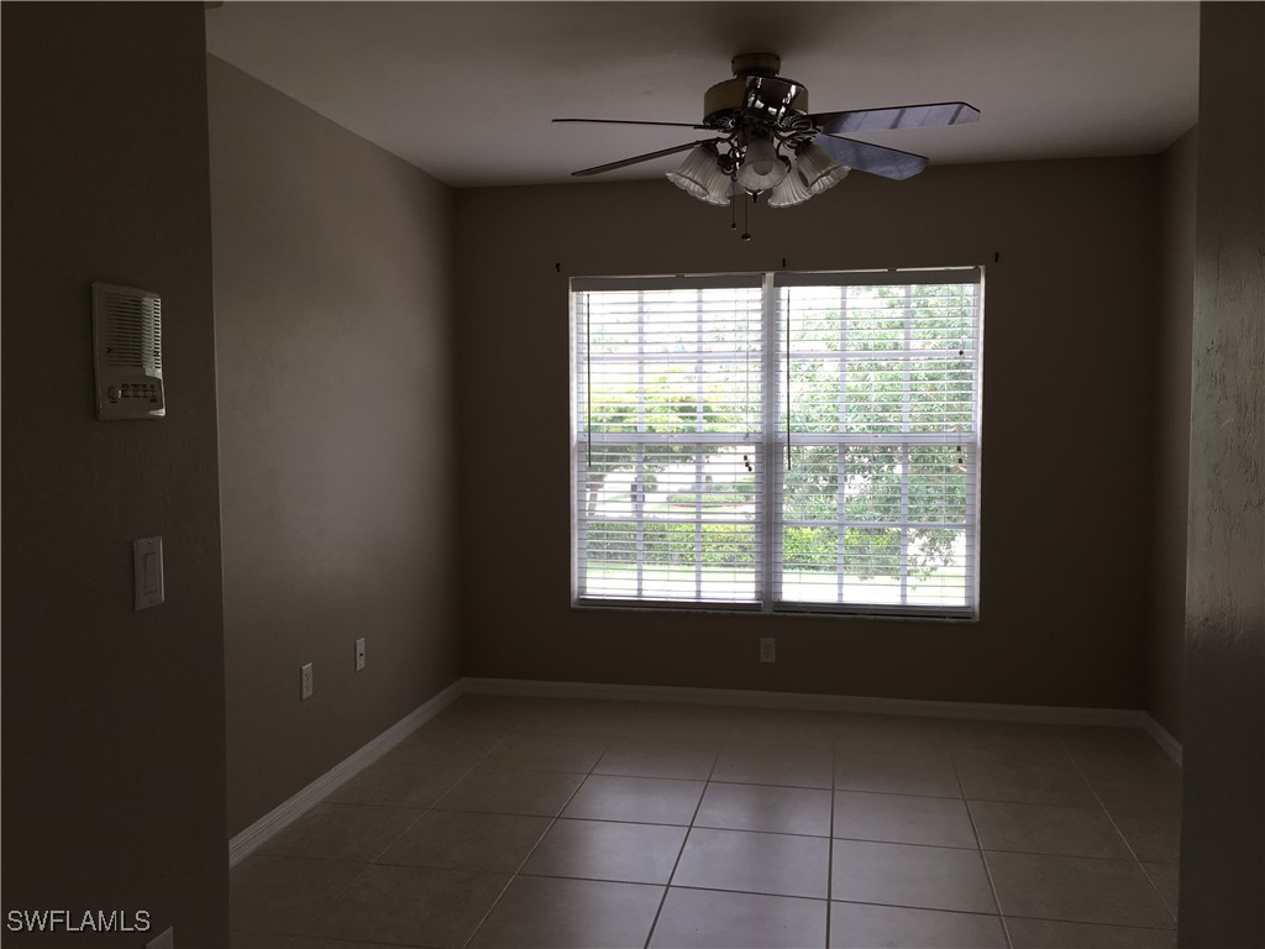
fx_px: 1060
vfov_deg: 48.2
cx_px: 632
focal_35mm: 29
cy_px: 474
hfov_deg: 61.7
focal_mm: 4.15
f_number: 2.2
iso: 25
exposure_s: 1/60
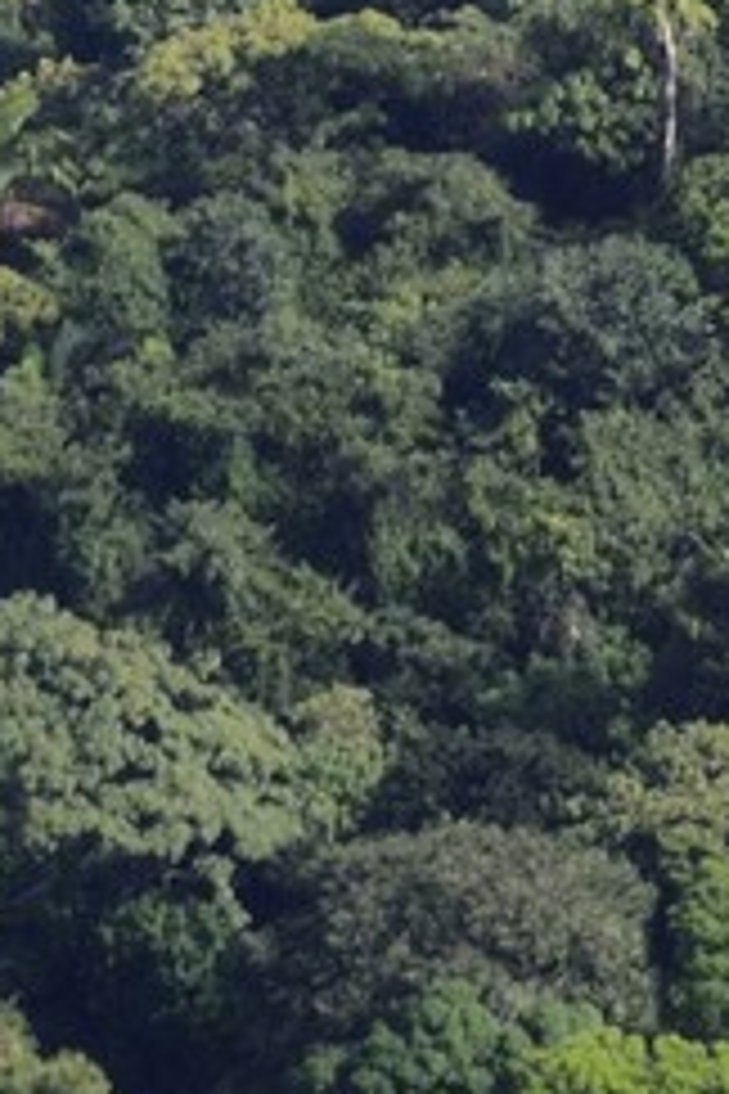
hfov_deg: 1.0
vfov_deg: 1.6
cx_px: -1166
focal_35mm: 1316
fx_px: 39970
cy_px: -2368
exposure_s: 1/1250
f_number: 4
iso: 200
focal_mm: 200
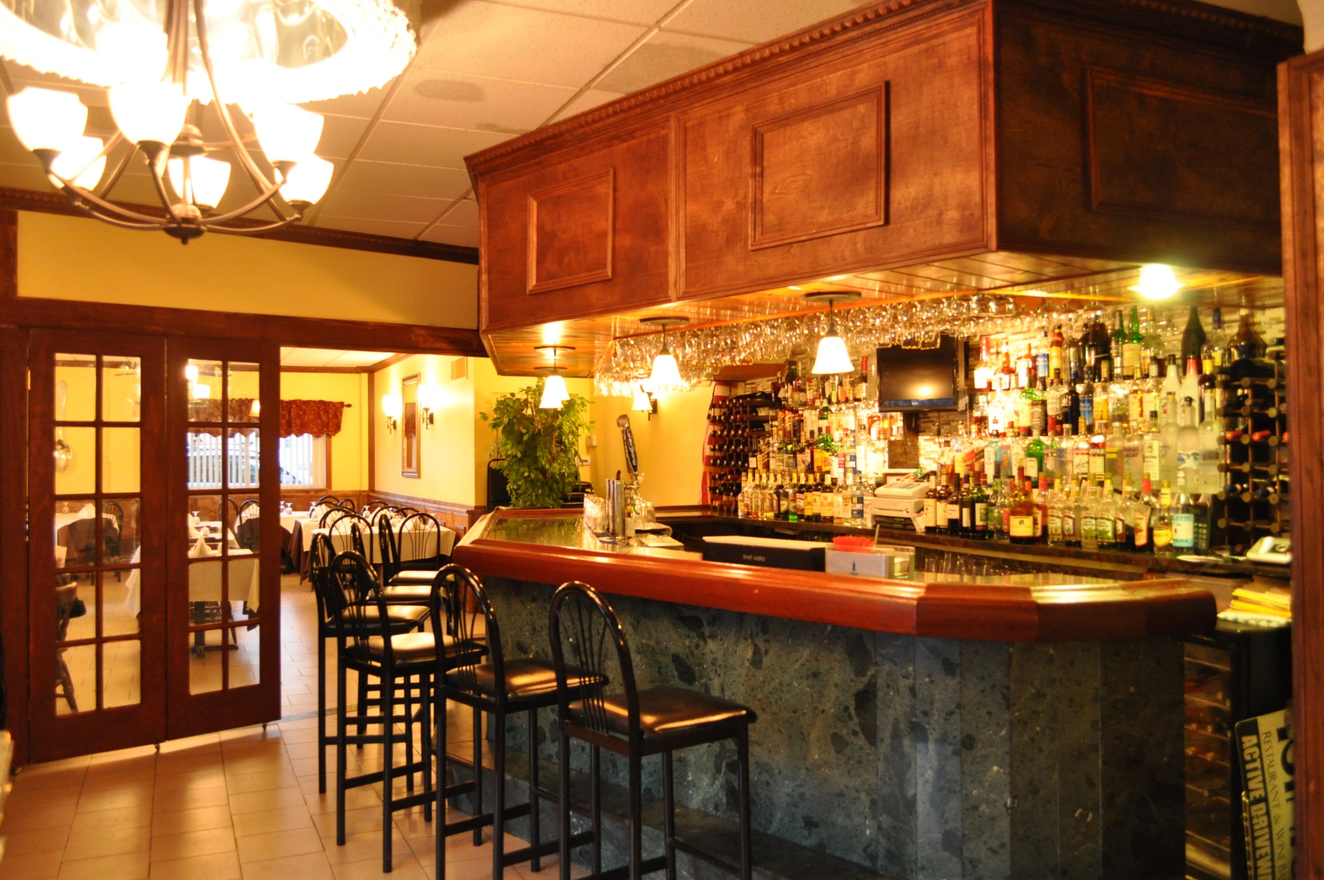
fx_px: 1102
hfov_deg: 62.0
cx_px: 662
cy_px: 440
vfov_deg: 43.5
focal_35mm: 30
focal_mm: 20
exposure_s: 1/20
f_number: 3.8
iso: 1600
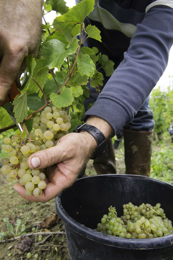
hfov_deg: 49.5
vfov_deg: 69.4
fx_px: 188
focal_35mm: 26
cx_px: 86
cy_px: 130
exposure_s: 1/500
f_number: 8
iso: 1600
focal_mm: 26
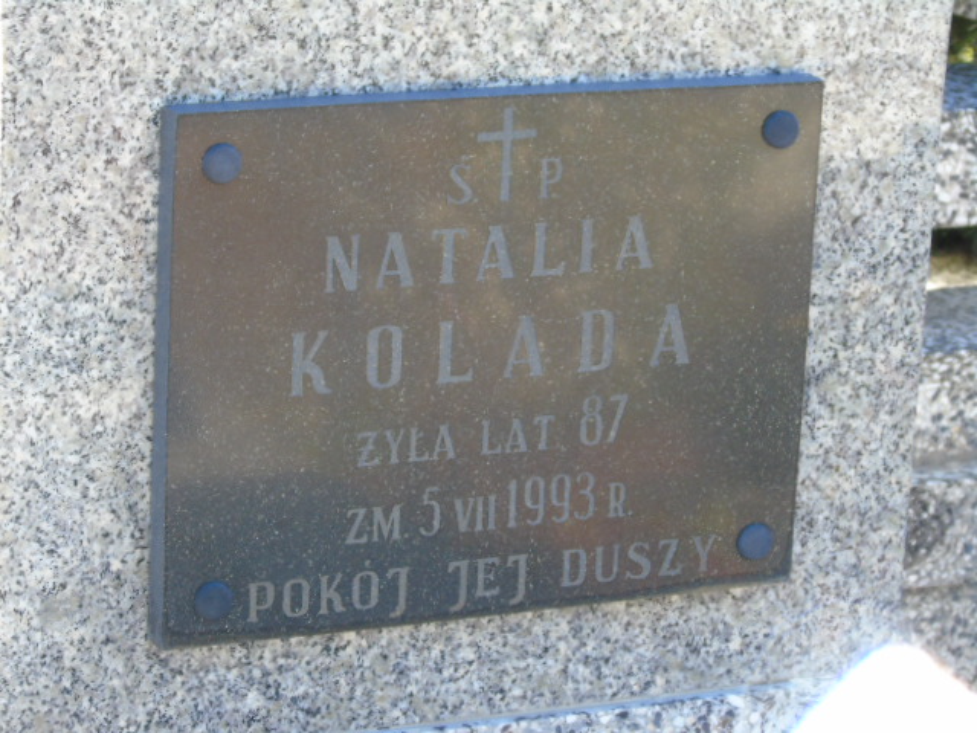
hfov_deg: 13.9
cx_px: 488
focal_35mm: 142
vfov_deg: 10.4
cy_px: 366
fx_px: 4008
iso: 250
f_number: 4.7
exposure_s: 1/125
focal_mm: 25
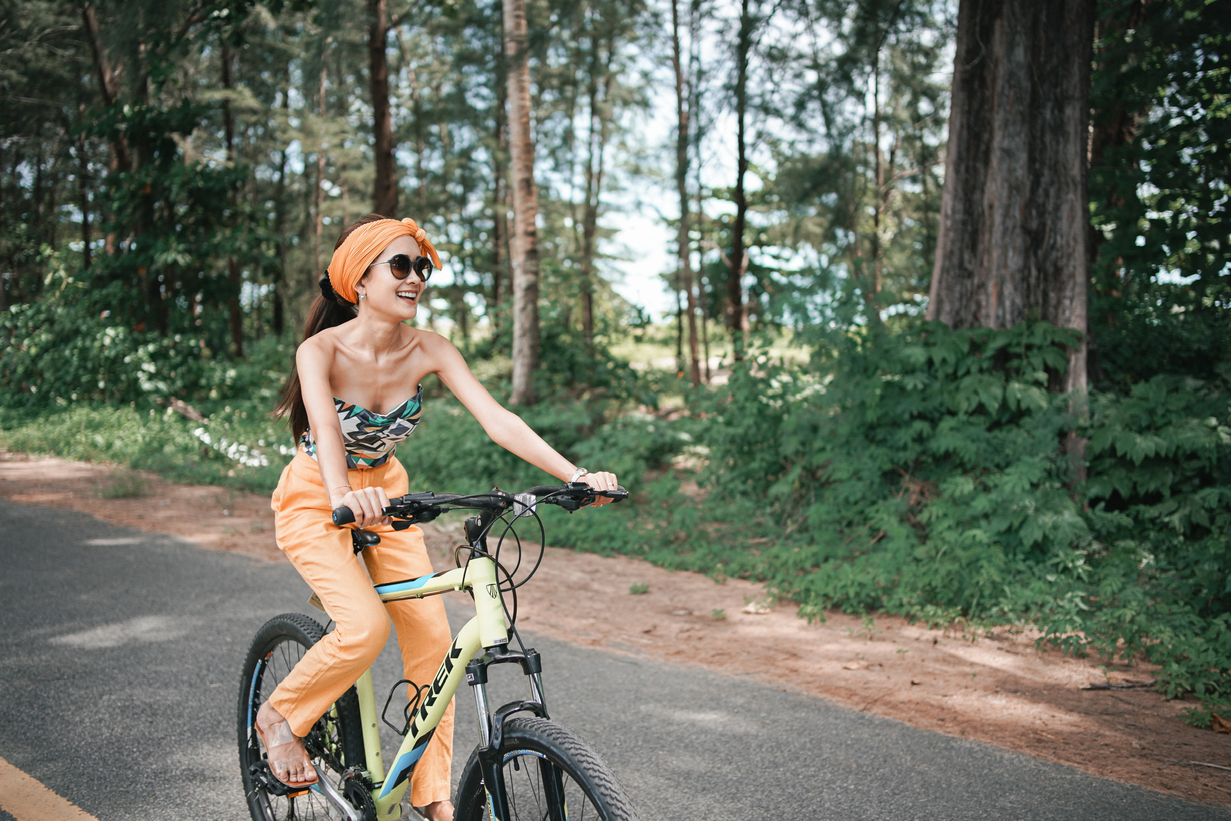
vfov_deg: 37.9
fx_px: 1197
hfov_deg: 54.4
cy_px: 410
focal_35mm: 35
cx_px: 616
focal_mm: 35
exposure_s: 1/800
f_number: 2.2
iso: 100
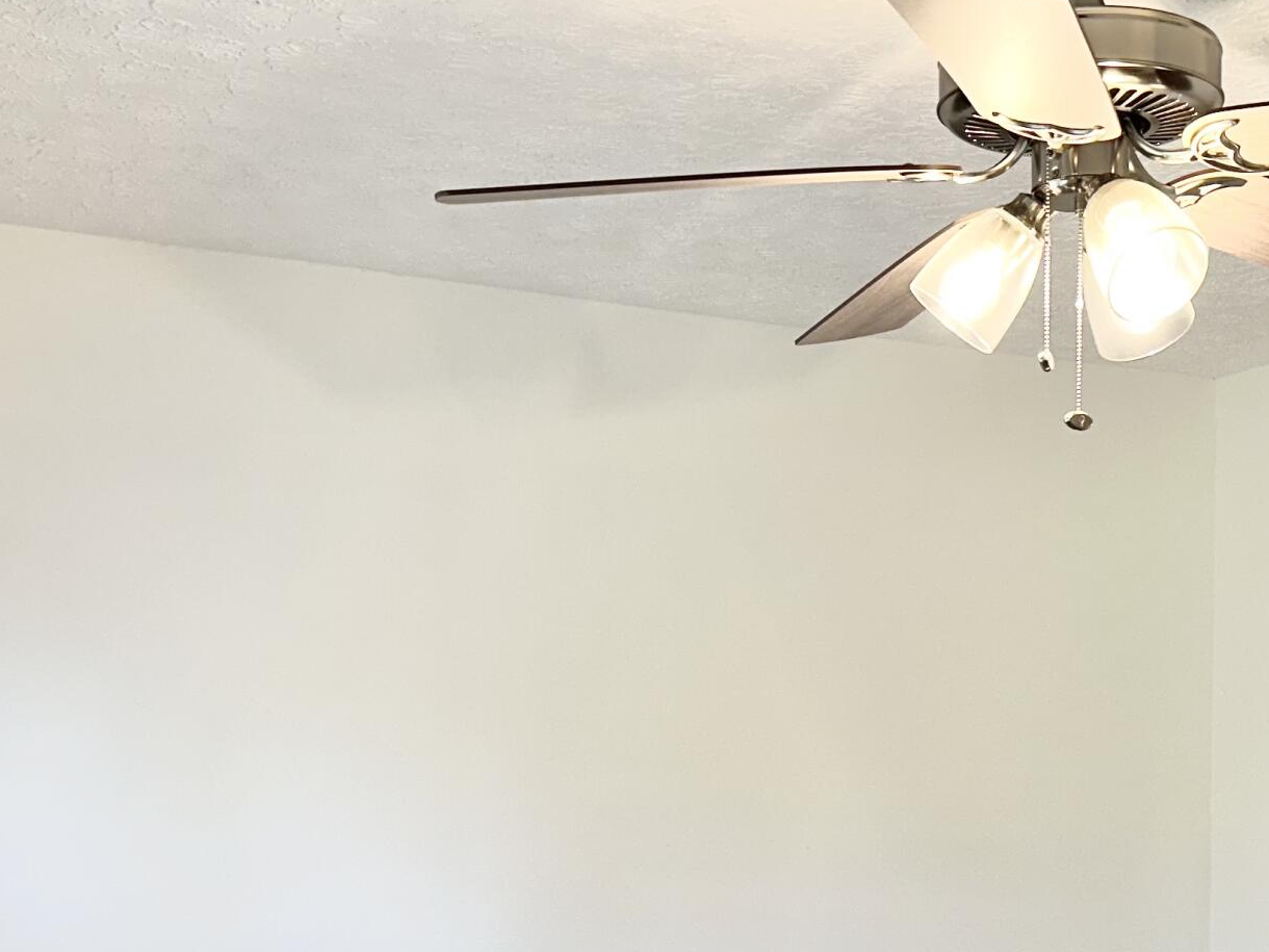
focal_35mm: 59
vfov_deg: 23.8
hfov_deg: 32.3
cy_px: 944
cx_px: 896
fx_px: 2163
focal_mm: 6.86
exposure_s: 1/120
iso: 100
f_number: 1.78
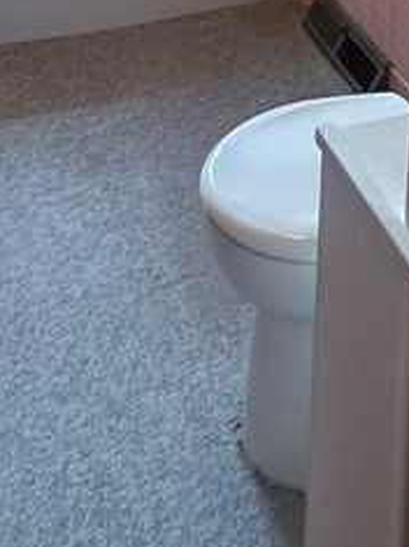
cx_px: 330
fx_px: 962
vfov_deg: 21.5
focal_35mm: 61
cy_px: -424
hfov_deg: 23.6
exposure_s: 1/120
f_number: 2.2
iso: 160
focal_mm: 2.22
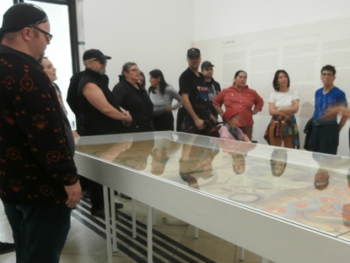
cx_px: 228
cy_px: 167
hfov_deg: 49.4
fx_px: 374
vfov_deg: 38.4
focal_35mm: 37
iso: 200
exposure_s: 1/5
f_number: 3
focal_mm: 4.2
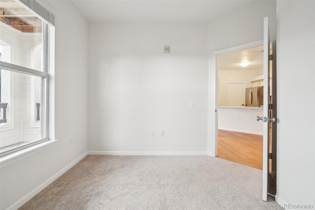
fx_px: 131
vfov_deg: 77.3
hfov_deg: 100.4
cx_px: 158
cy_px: 105
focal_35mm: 15
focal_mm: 10
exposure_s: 1/8
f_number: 8
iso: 400
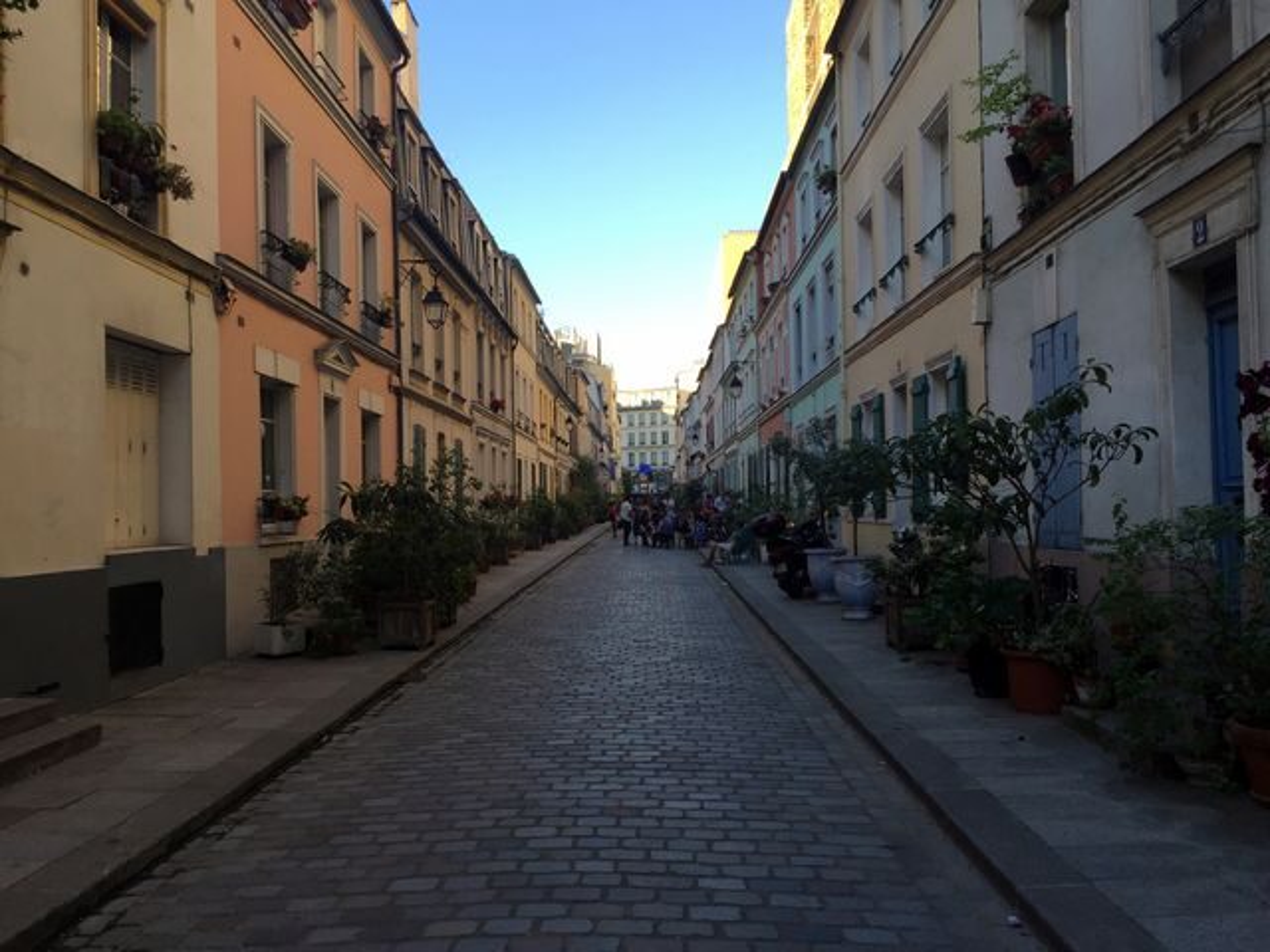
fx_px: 1064
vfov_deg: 48.2
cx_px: 635
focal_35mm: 29
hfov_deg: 61.7
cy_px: 476
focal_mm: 4.15
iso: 32
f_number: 2.2
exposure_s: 1/302
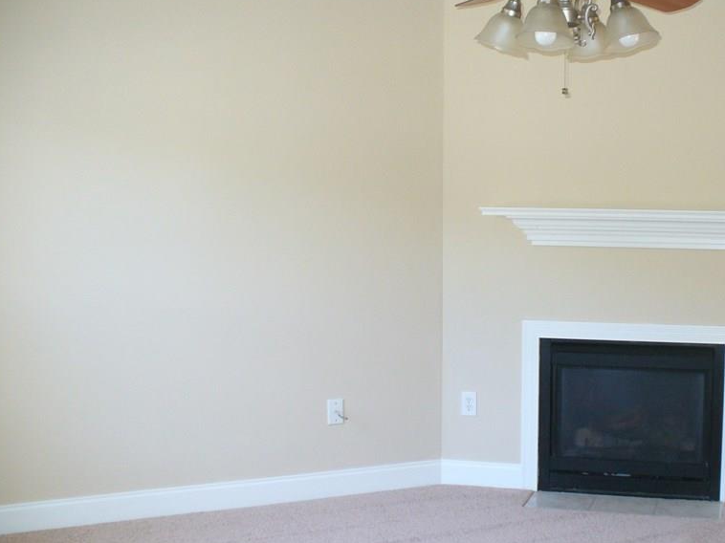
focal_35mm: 50
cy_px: 277
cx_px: 481
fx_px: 1047
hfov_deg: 37.8
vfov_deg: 29.1
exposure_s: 1/30
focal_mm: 6.1
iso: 160
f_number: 2.8
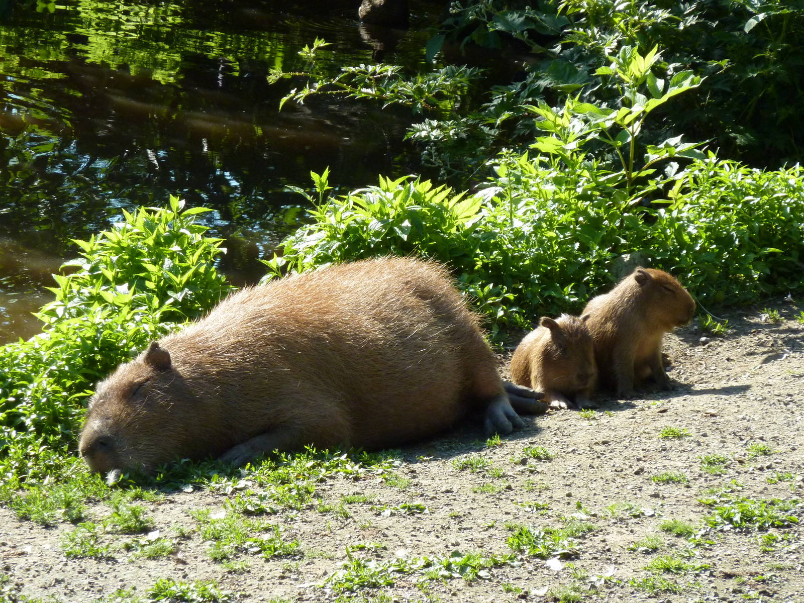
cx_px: 402
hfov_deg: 10.9
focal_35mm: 182
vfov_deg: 8.2
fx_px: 4227
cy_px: 302
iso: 250
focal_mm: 29.9
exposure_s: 1/500
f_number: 4.5
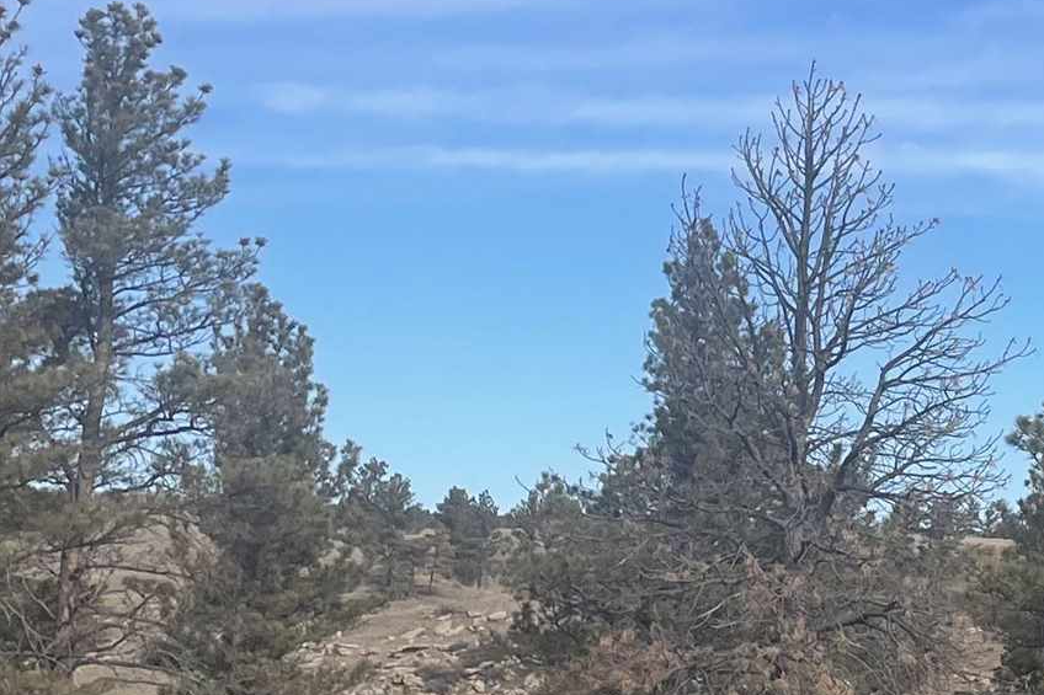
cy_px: 375
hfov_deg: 19.8
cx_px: 1200
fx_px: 2841
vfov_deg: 14.0
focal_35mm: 98
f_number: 1.6
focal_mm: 4.2
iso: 32
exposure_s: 1/3125
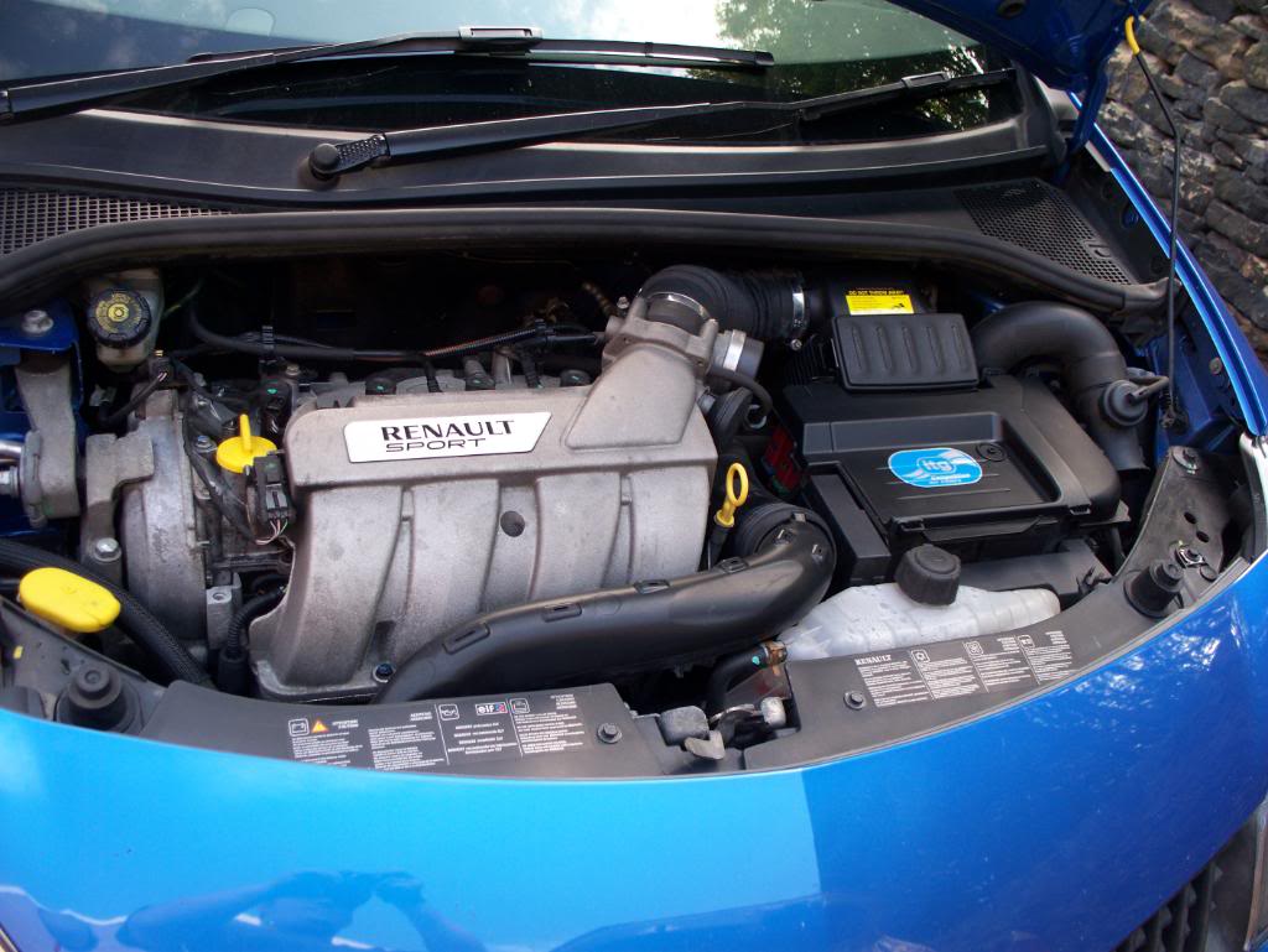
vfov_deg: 39.7
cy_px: 476
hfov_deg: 51.3
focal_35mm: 36
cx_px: 634
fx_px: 1319
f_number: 2.8
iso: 64
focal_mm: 7.5
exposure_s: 1/80
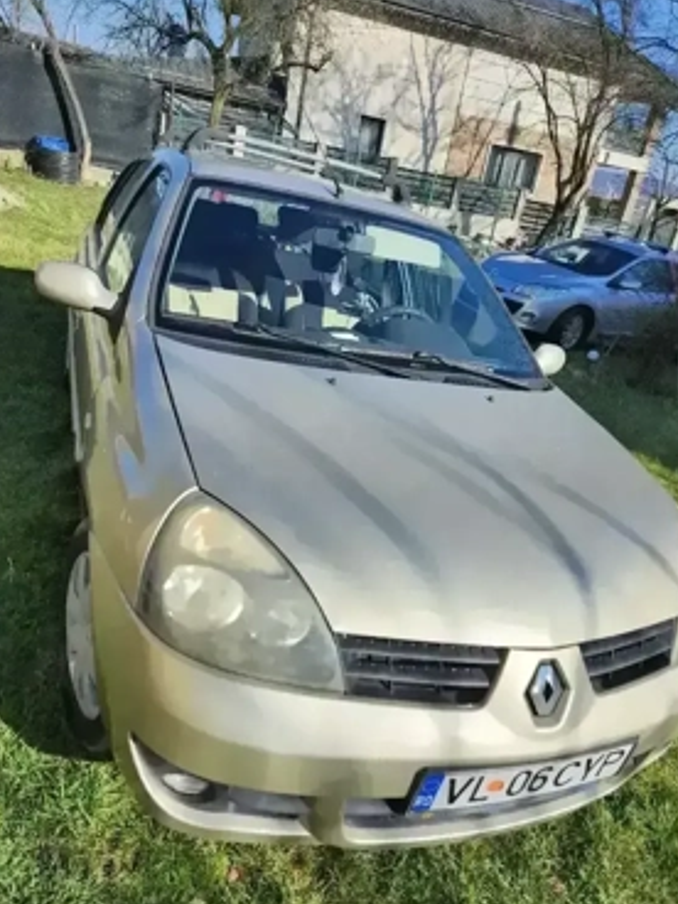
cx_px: 356
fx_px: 653
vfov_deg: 69.4
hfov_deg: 54.9
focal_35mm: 25
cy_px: 452
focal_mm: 5.54
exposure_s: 1/1429
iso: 25
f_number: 1.8
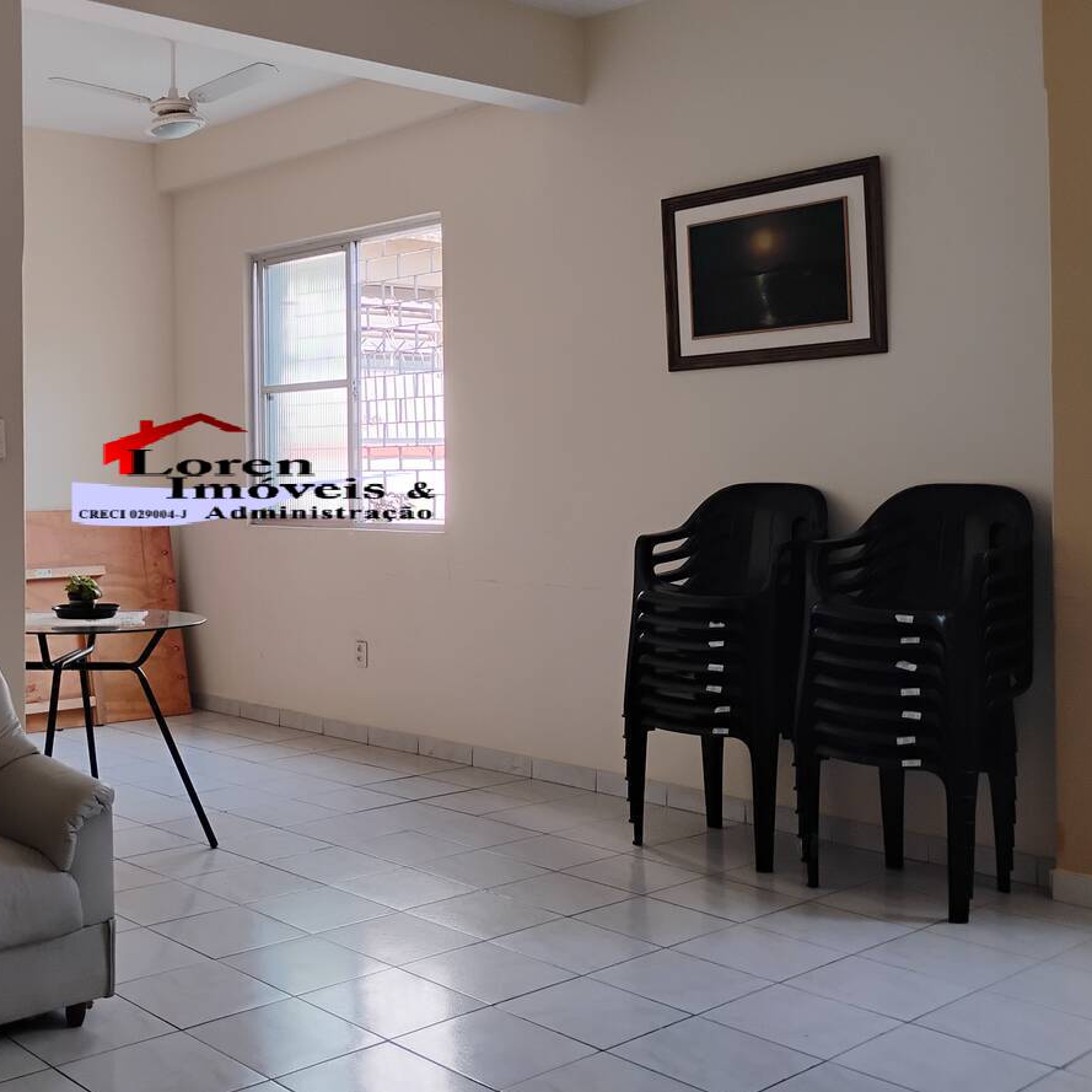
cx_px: 254
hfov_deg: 40.5
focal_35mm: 40
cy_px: 467
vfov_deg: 41.8
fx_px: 1428
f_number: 1.8
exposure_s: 1/60
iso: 198
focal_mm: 4.26
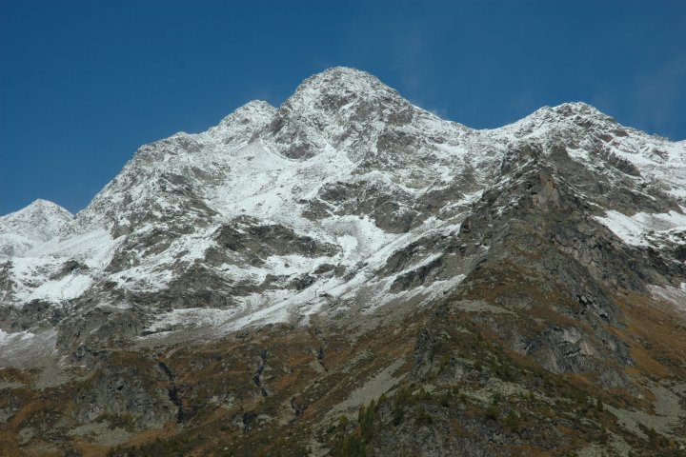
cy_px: 228
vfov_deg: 13.0
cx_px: 343
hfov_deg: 19.5
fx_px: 2001
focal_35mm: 105
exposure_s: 1/500
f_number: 11
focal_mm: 70
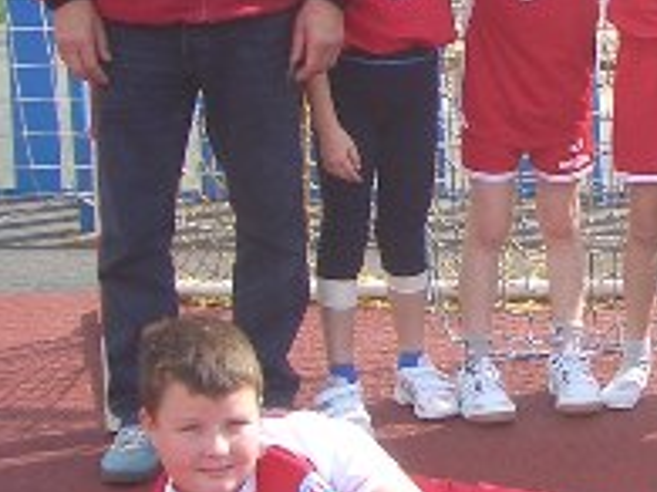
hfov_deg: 14.8
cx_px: 923
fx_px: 2390
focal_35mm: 126
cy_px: 101
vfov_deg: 11.7
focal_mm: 6.8
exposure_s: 1/500
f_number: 2.8
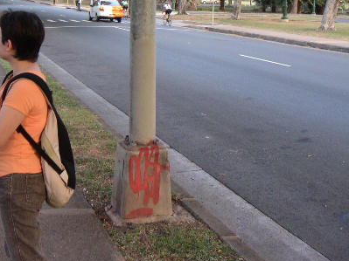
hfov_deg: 31.6
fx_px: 615
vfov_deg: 23.7
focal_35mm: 61
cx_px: 139
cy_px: 62
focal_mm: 6
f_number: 2.8
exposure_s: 1/50
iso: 125
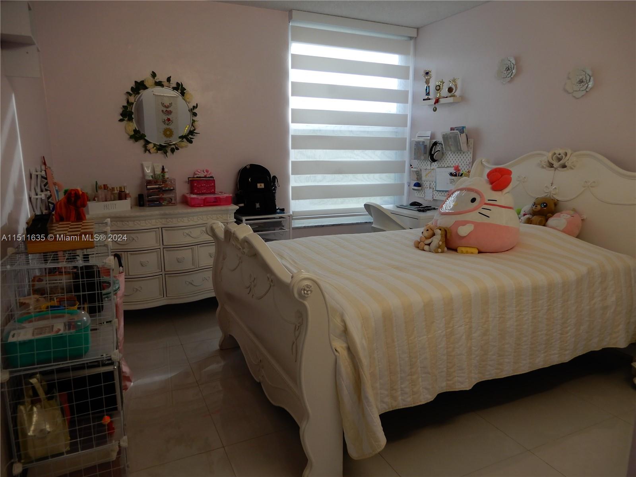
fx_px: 441
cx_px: 318
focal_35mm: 24
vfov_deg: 56.8
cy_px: 238
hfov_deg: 71.6
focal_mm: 4.3
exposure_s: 1/50
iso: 80
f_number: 3.4
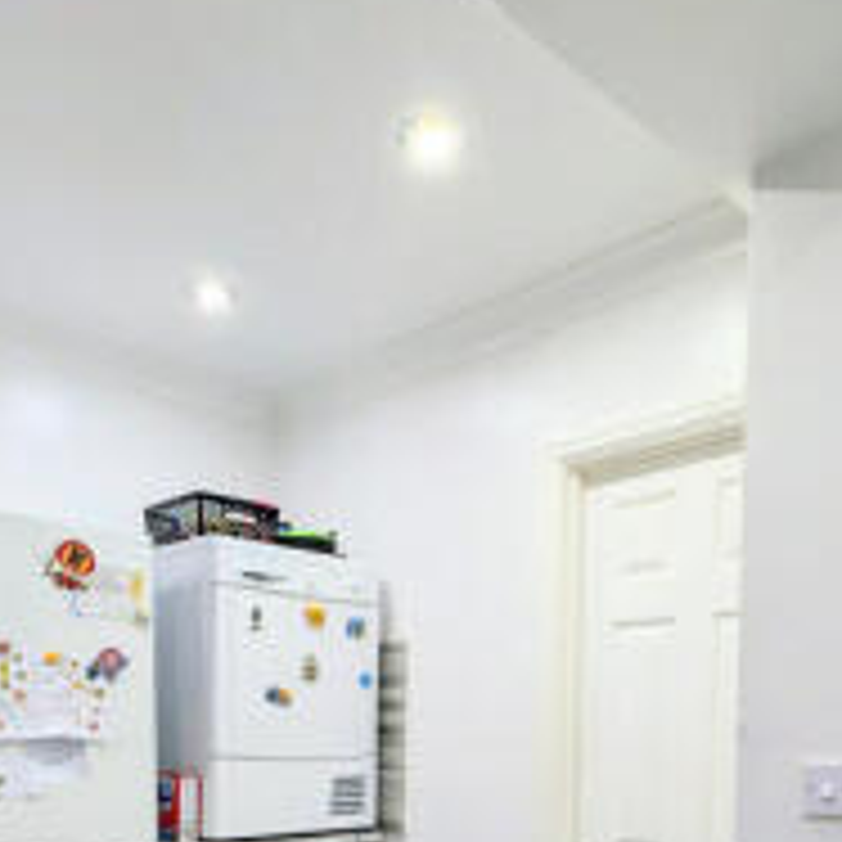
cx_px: 432
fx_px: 908
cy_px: 772
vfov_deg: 44.8
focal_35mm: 33
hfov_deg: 49.7
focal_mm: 2.23
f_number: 1.95
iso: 39
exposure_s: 1/27.4
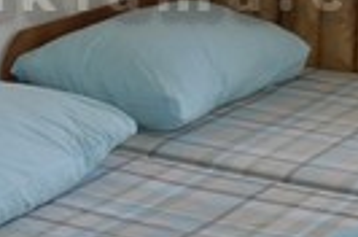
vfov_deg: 9.3
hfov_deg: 14.3
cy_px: -51
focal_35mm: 144
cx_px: 135
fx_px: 1429
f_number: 3.5
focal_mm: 18
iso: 400
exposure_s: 1/60
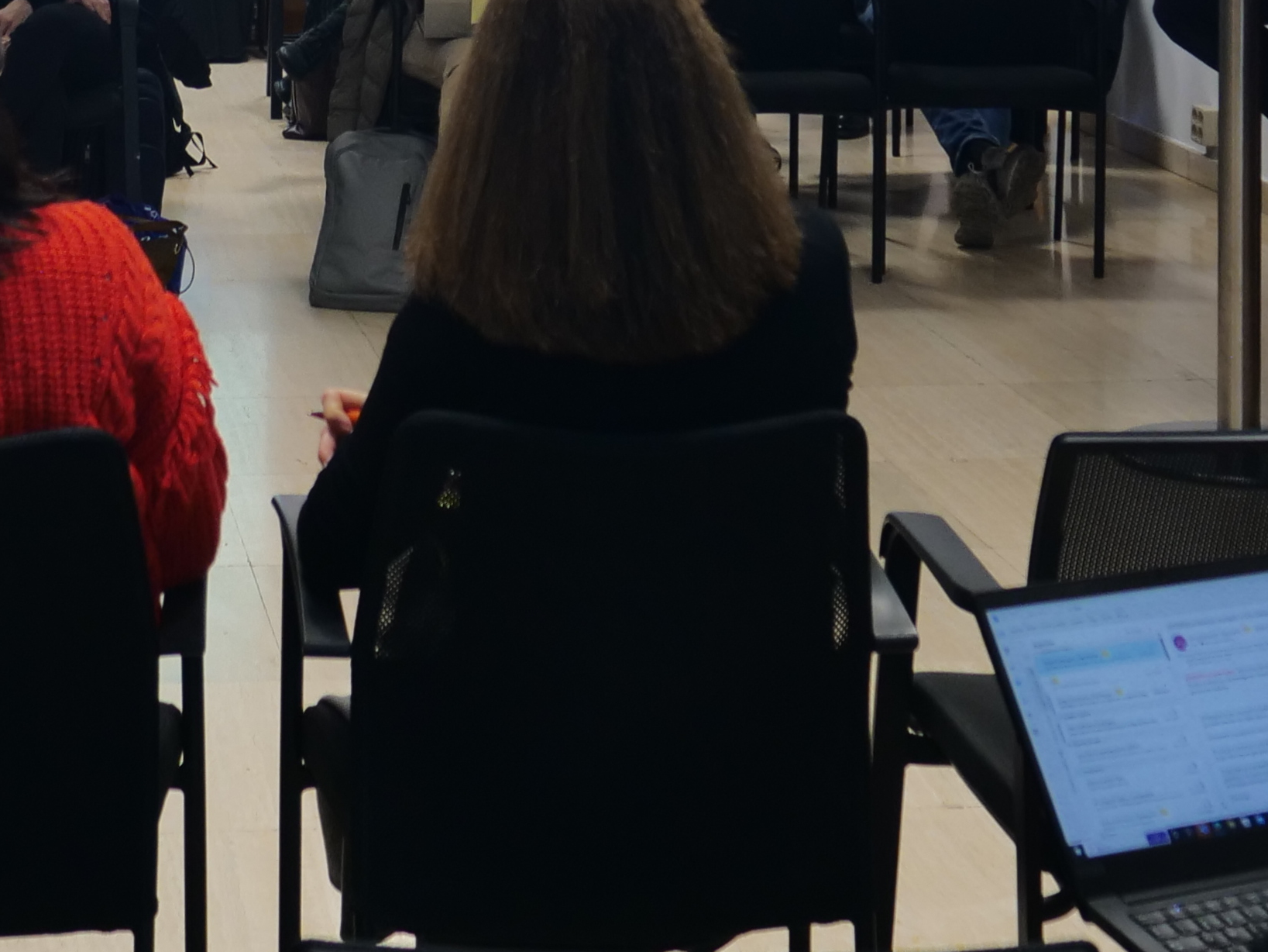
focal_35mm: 95
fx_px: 3480
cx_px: 364
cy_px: -401
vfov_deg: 14.7
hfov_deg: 20.5
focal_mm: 15
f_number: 3
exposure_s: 1/60
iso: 200
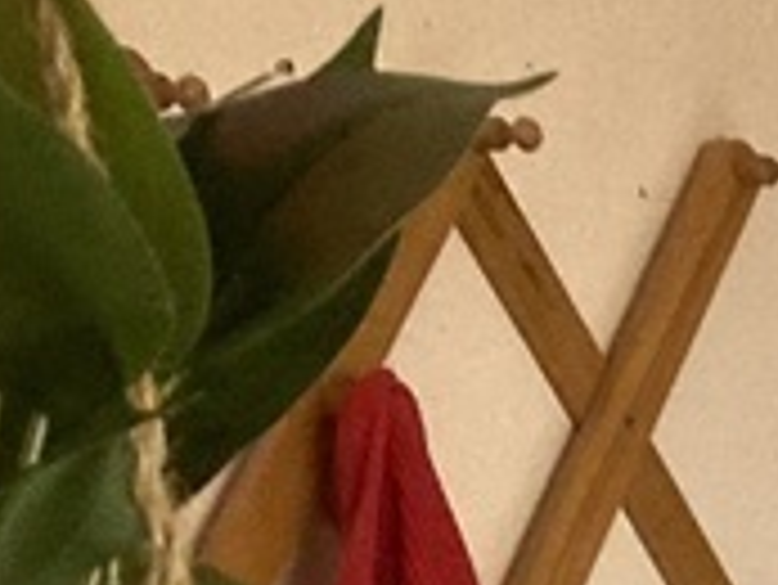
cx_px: 2253
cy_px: 1431
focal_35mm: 166
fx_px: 3733
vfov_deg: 8.2
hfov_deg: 9.6
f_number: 1.8
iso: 400
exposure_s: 1/25
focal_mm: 3.99
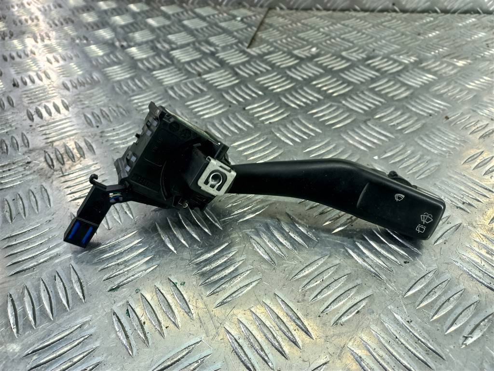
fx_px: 357
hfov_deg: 69.4
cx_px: 247
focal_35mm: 25
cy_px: 186
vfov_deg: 54.9
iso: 64
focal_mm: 4.6
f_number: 1.8
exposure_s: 1/50
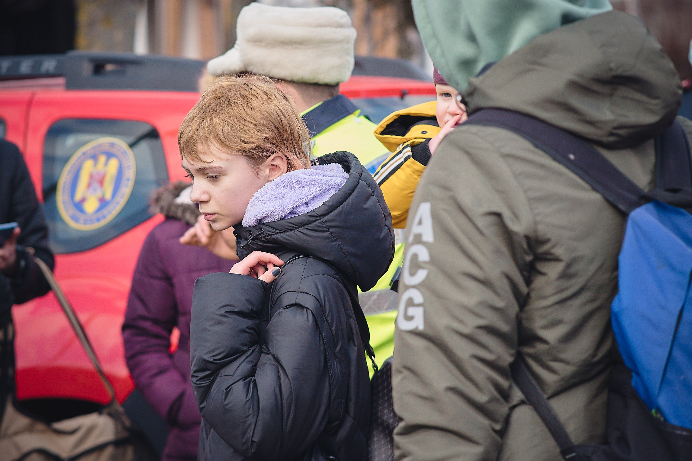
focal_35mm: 127
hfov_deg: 16.1
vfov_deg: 10.8
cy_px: 230
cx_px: 346
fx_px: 2441
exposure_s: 1/3200
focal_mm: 85
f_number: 2.8
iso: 800
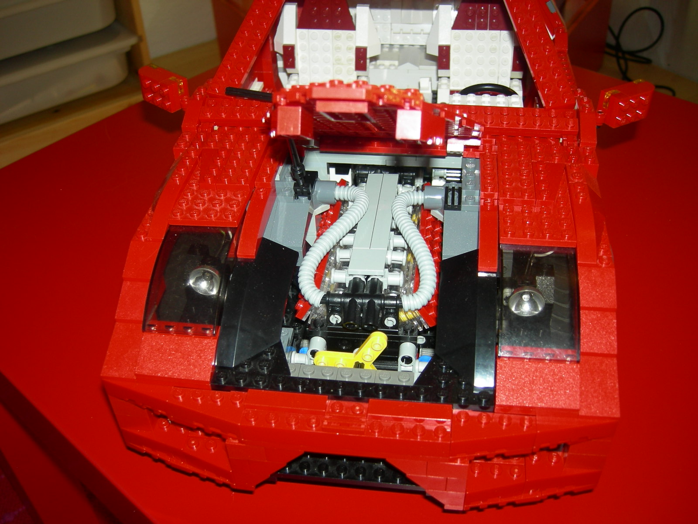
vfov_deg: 39.7
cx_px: 349
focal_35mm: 36
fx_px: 726
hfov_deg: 51.4
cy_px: 262
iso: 64
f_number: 2.7
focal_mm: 7.5
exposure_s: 1/60.1
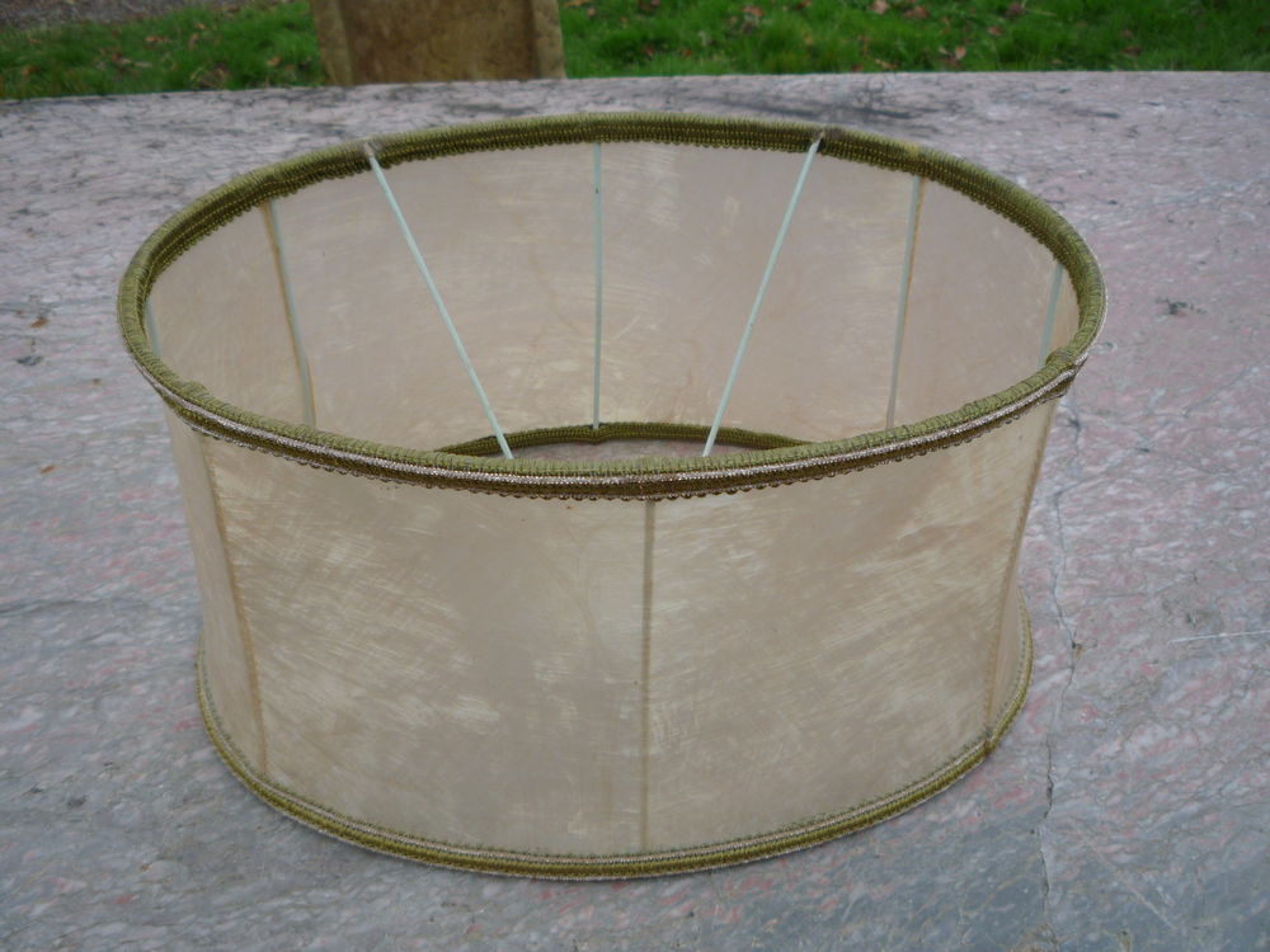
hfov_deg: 60.0
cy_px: 476
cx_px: 635
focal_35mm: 30
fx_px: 1101
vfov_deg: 46.8
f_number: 3.3
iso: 100
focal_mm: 5.2
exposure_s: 1/160
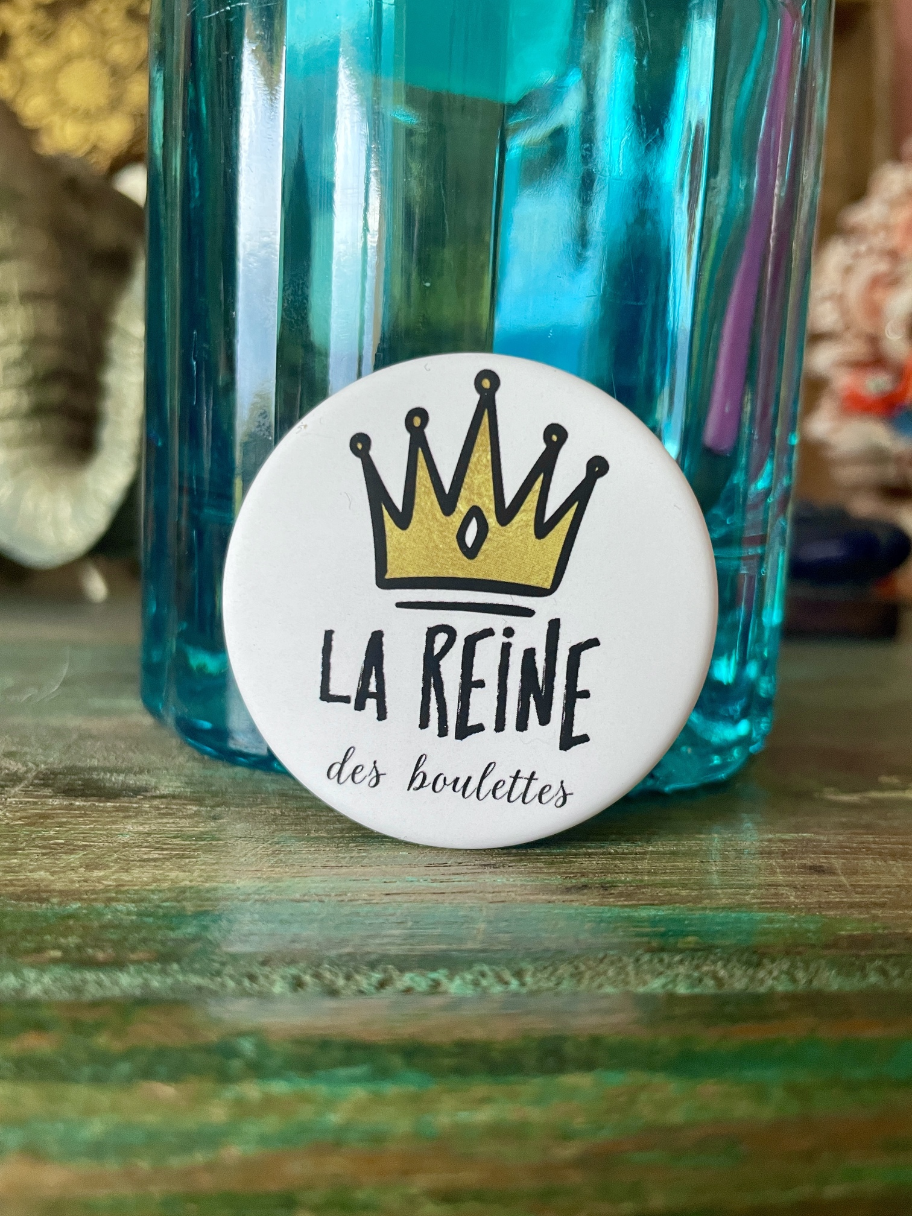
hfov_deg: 53.1
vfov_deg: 67.3
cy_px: 608
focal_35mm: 26
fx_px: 913
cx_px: 456
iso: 125
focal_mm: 4.2
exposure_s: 1/60
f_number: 1.6
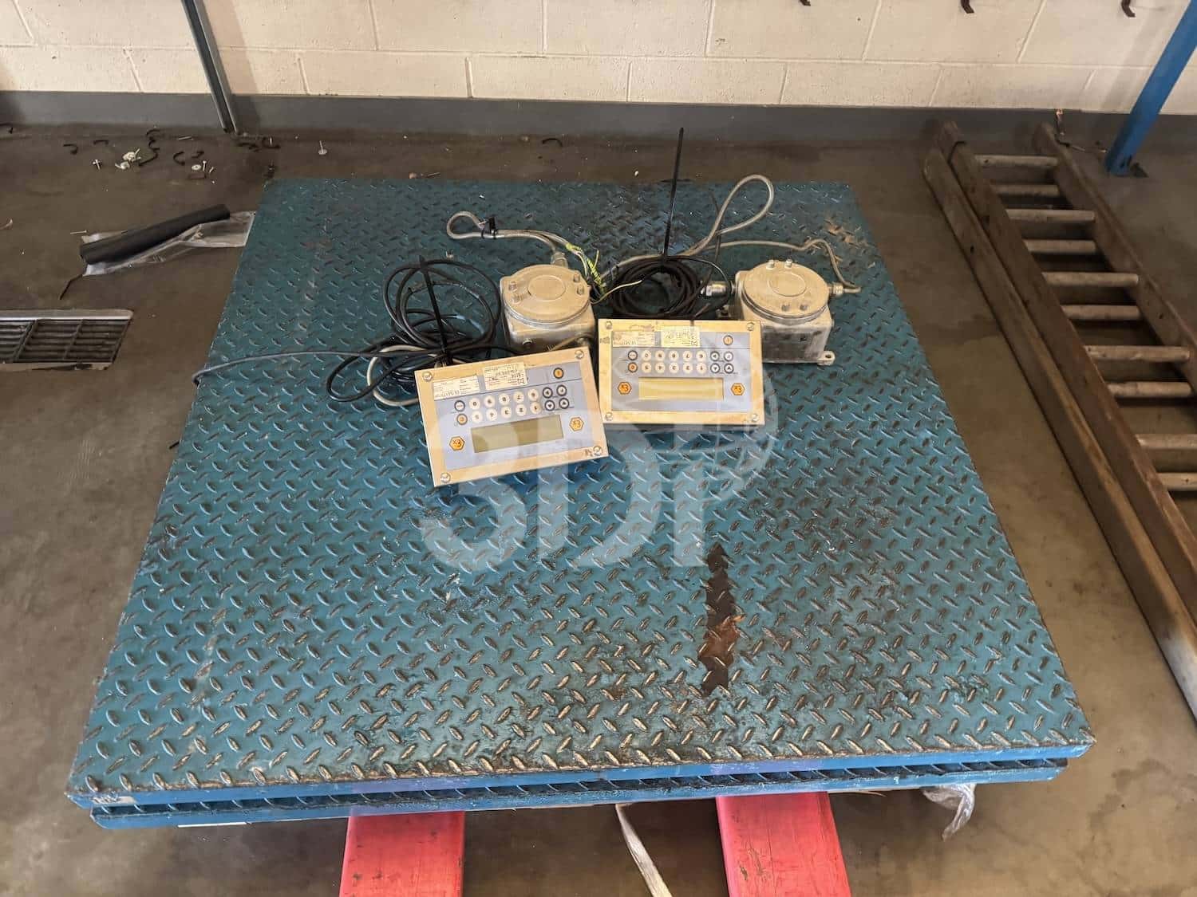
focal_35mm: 24
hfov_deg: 71.6
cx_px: 598
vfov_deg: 56.8
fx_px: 830
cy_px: 448
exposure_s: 1/44
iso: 800
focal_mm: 6.76
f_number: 1.78
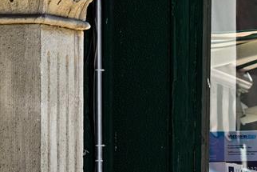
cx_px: 472
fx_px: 5113
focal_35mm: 716
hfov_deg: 2.9
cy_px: -162
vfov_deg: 1.9
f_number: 5
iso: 320
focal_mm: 120
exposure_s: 1/320
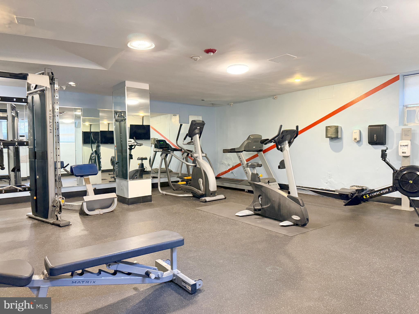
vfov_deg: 56.8
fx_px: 291
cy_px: 157
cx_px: 210
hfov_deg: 71.6
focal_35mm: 24
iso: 640
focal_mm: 6.76
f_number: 1.78
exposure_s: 1/60
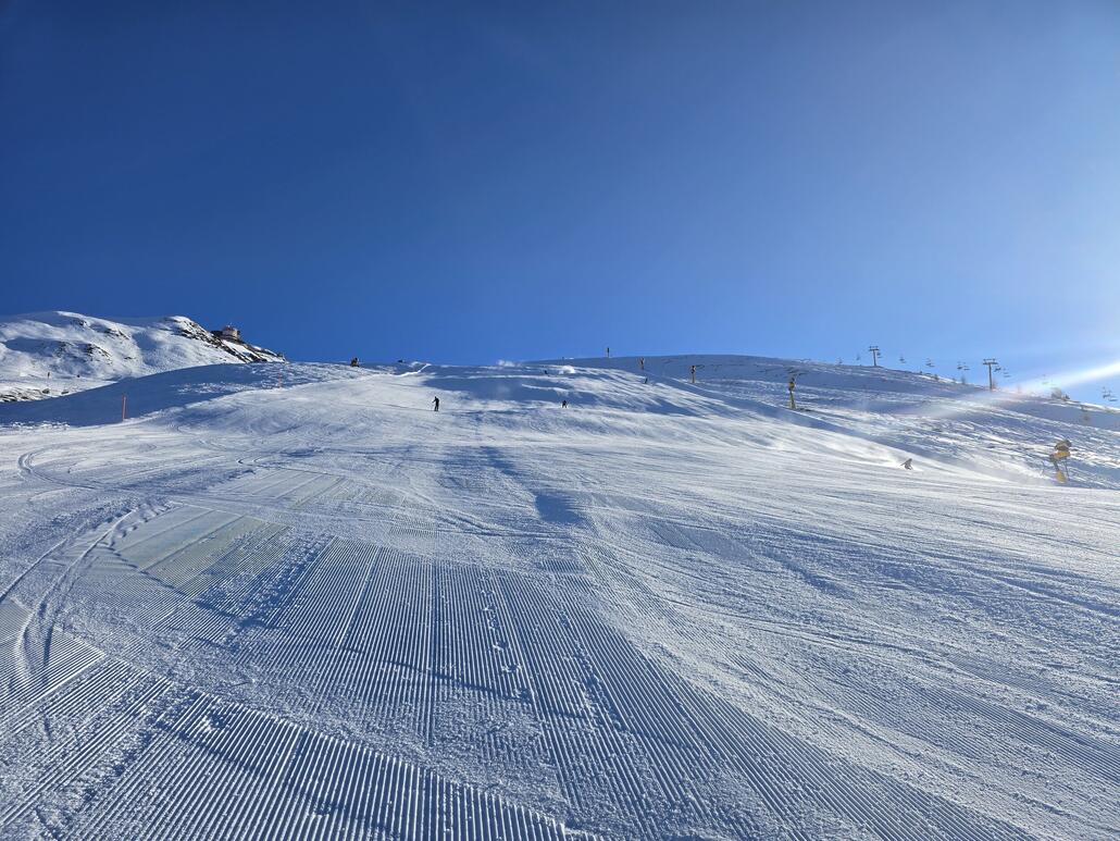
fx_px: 744
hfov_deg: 73.9
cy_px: 420
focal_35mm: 23
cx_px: 560
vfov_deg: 58.9
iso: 12
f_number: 1.7
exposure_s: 1/1105
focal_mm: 6.3
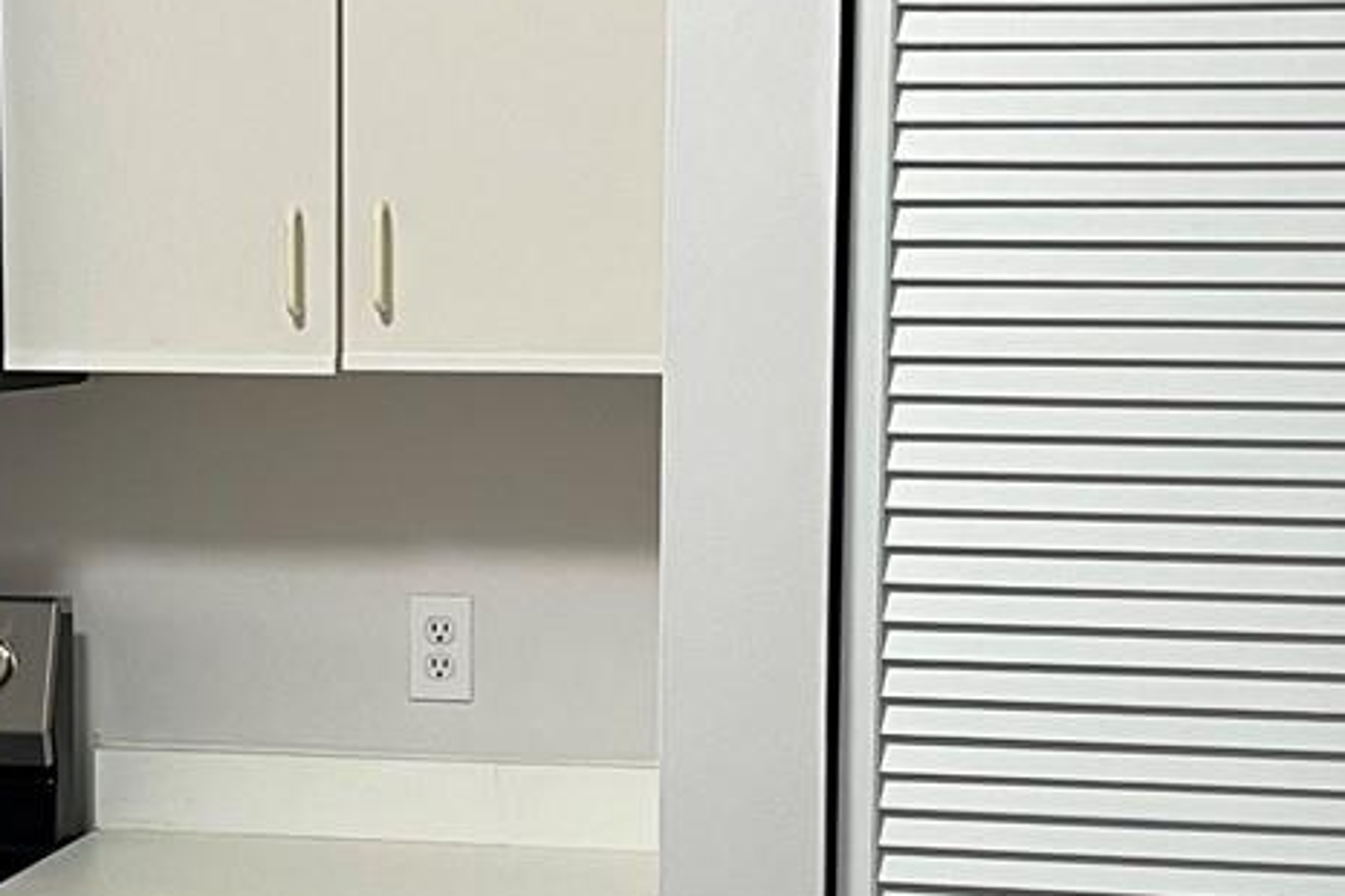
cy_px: 682
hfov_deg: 21.8
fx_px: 3474
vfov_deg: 14.6
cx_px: 428
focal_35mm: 93
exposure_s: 1/60
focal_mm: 5.7
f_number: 1.5
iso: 100
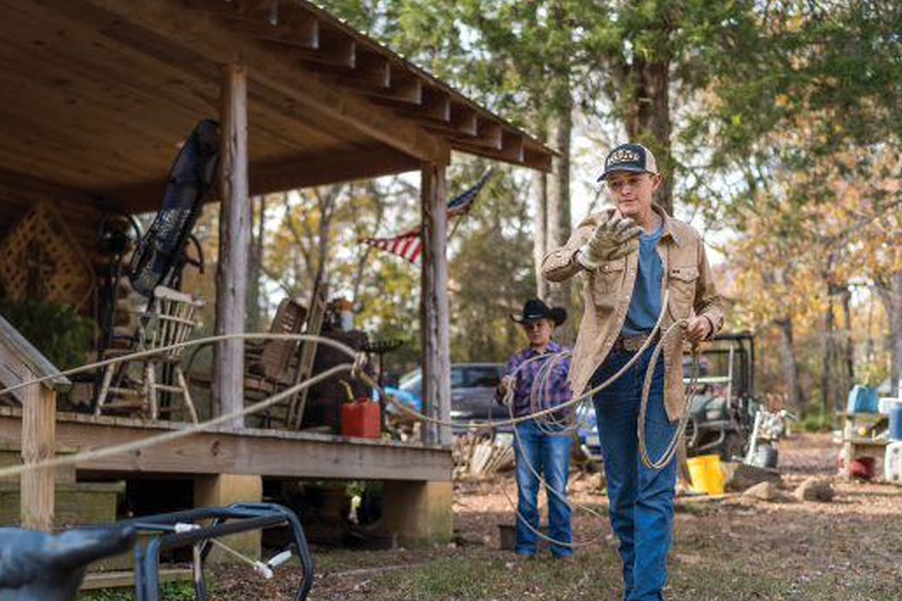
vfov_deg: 26.3
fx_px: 1277
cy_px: 408
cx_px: 305
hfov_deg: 38.5
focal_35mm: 51
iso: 50
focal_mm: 35
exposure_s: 1/500
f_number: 1.8
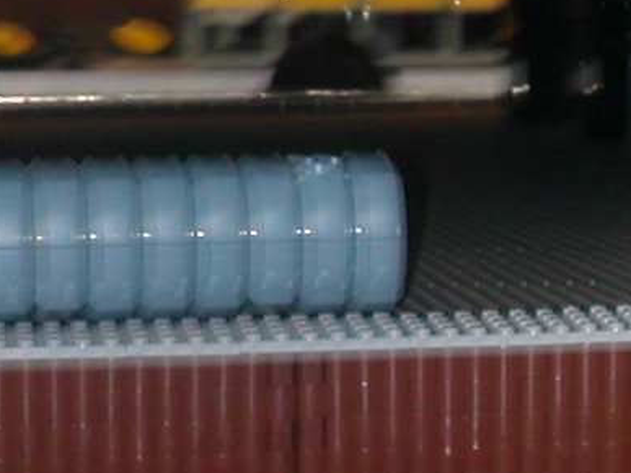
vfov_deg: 9.7
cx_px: 96
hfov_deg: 12.8
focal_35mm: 153
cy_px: 223
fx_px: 2788
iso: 100
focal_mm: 5.6
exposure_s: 1/30
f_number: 4.5
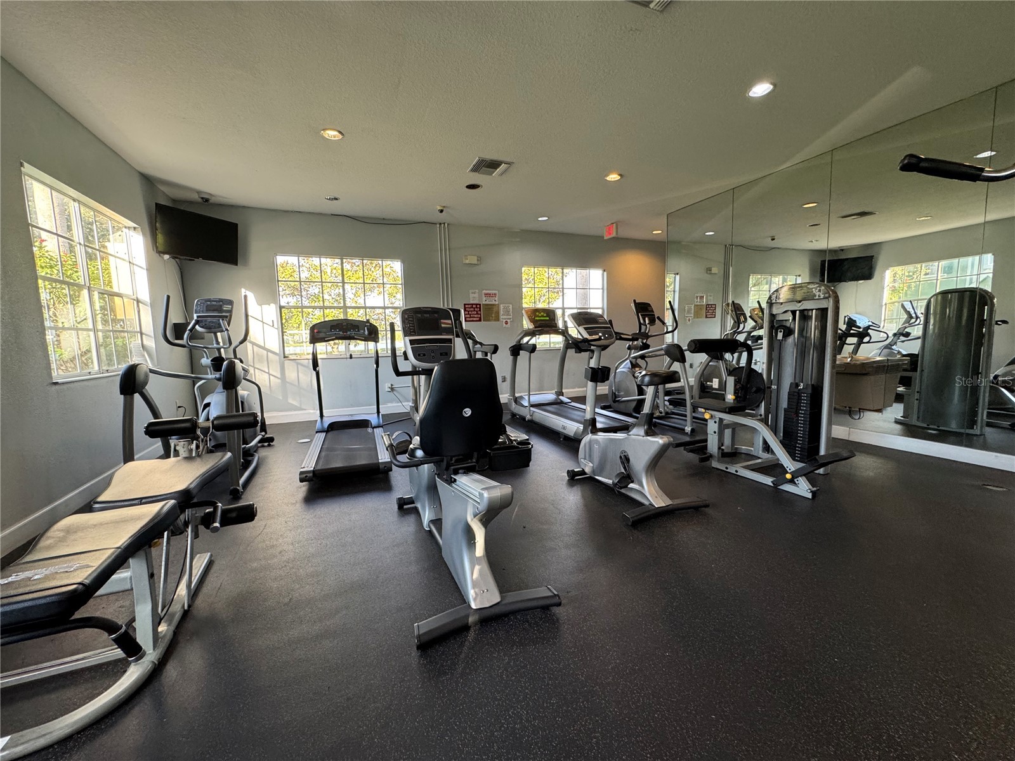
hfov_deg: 102.1
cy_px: 380
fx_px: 411
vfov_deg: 85.7
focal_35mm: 14
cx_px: 508
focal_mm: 2.22
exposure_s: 1/120
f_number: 2.2
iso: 250
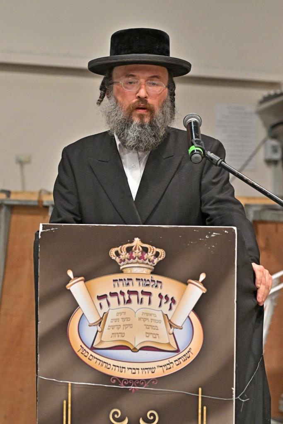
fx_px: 1426
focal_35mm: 121
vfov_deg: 16.9
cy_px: 212
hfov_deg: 11.3
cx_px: 142
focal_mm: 81
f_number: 4
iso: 1600
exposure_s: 1/250
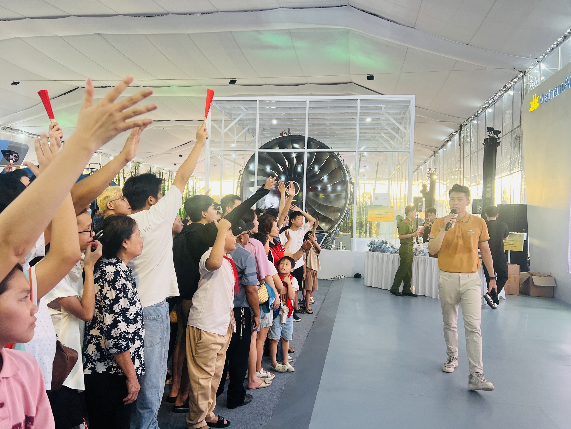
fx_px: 445
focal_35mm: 27
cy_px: 220
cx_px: 286
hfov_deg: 65.3
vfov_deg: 51.4
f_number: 1.5
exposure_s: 1/120
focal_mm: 5.7
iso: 80
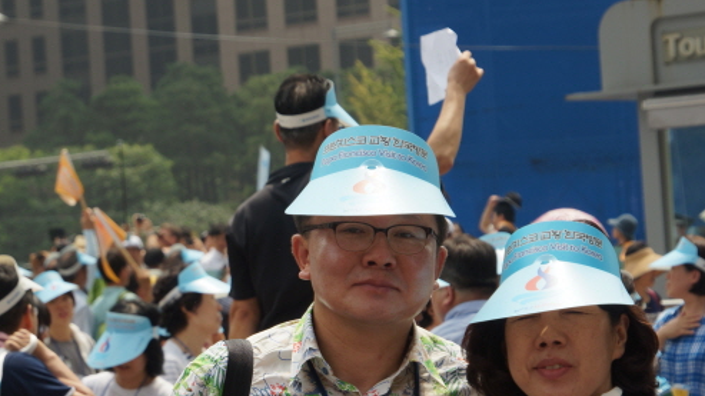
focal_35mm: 174
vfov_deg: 7.0
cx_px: 388
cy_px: 325
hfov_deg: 12.4
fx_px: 3252
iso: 100
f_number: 8
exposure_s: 1/250
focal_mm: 78
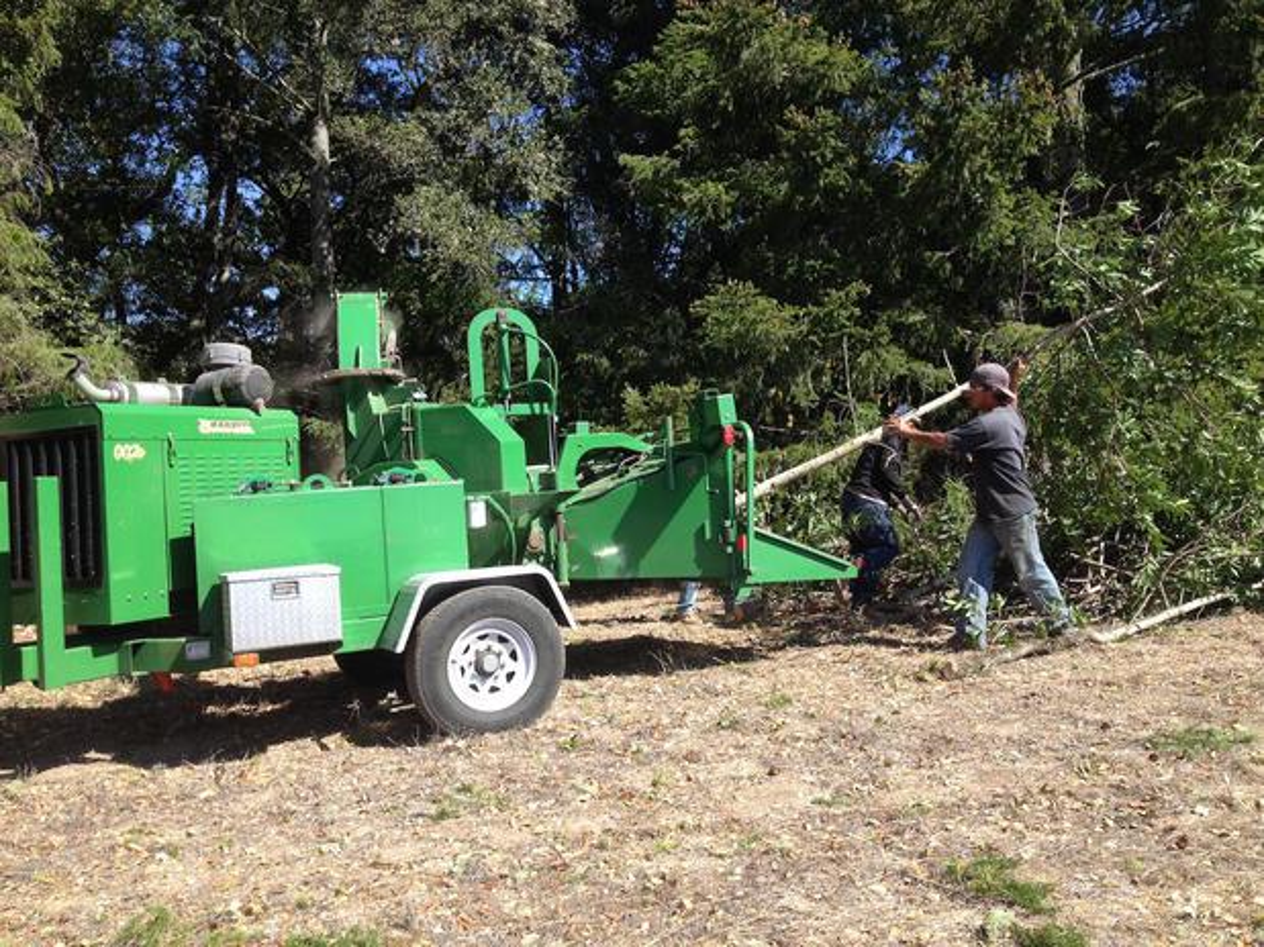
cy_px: 474
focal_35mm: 35
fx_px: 1278
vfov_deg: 40.7
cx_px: 632
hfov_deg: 52.6
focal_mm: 4.28
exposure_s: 1/789
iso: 50
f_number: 2.4
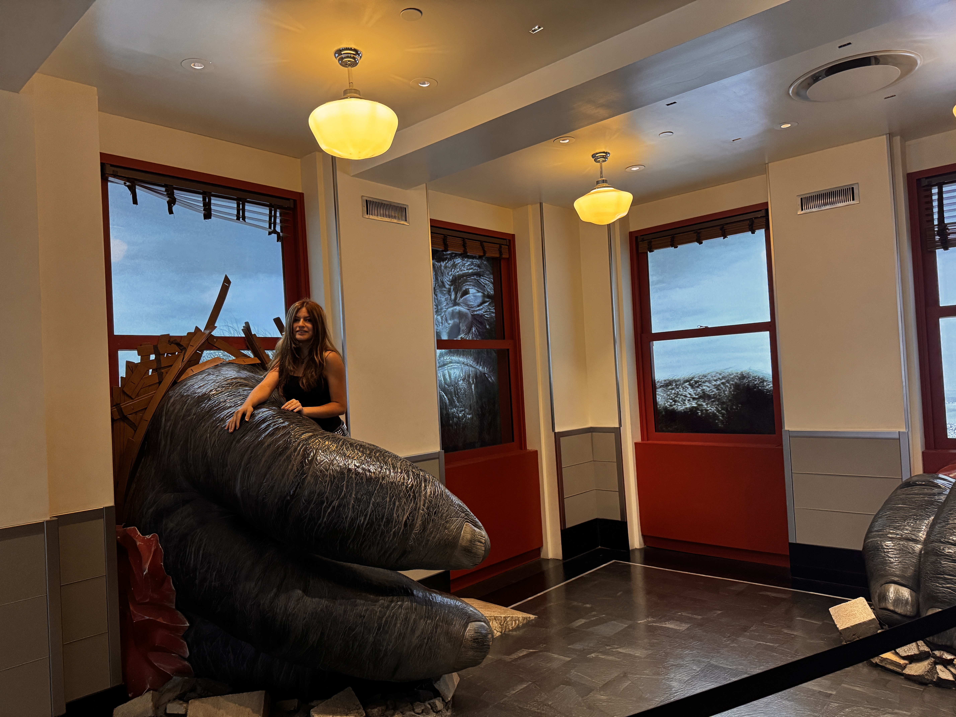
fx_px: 663
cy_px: 358
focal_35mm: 24
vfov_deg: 56.8
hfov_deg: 71.6
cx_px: 478
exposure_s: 1/60
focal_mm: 6.76
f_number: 1.78
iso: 400
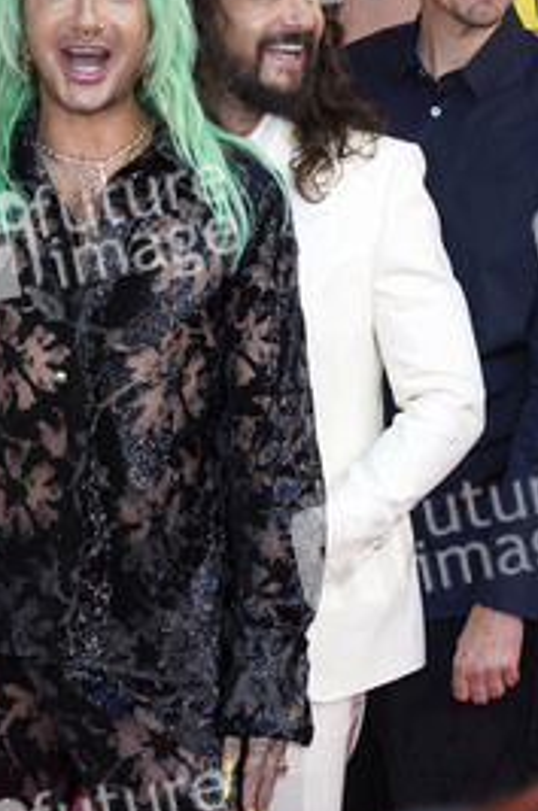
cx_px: 170
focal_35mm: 141
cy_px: 389
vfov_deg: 14.6
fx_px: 3173
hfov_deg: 9.7
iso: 320
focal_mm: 94
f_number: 5.6
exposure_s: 1/160
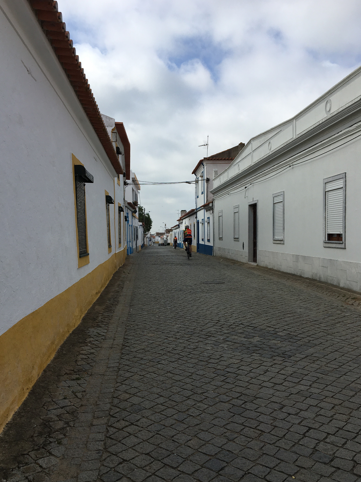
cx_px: 168
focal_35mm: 32
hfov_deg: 44.1
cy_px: 256
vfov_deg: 56.8
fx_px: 445
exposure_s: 1/1972
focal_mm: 4.15
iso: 25
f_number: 2.2
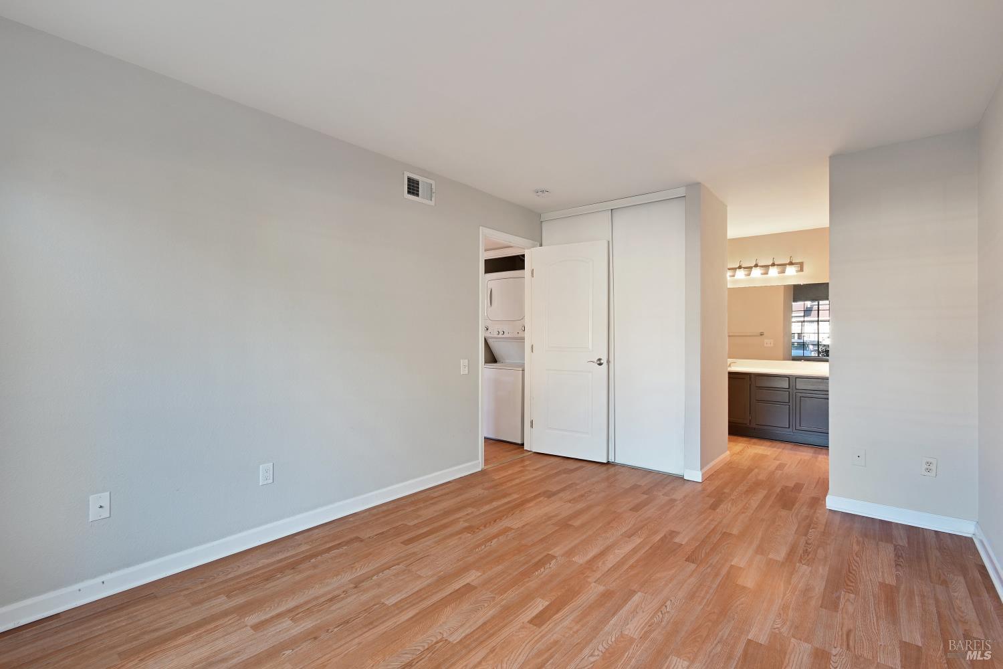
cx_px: 502
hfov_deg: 100.4
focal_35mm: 15
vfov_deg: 77.3
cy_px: 334
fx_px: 418
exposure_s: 1
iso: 200
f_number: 8
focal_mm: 10
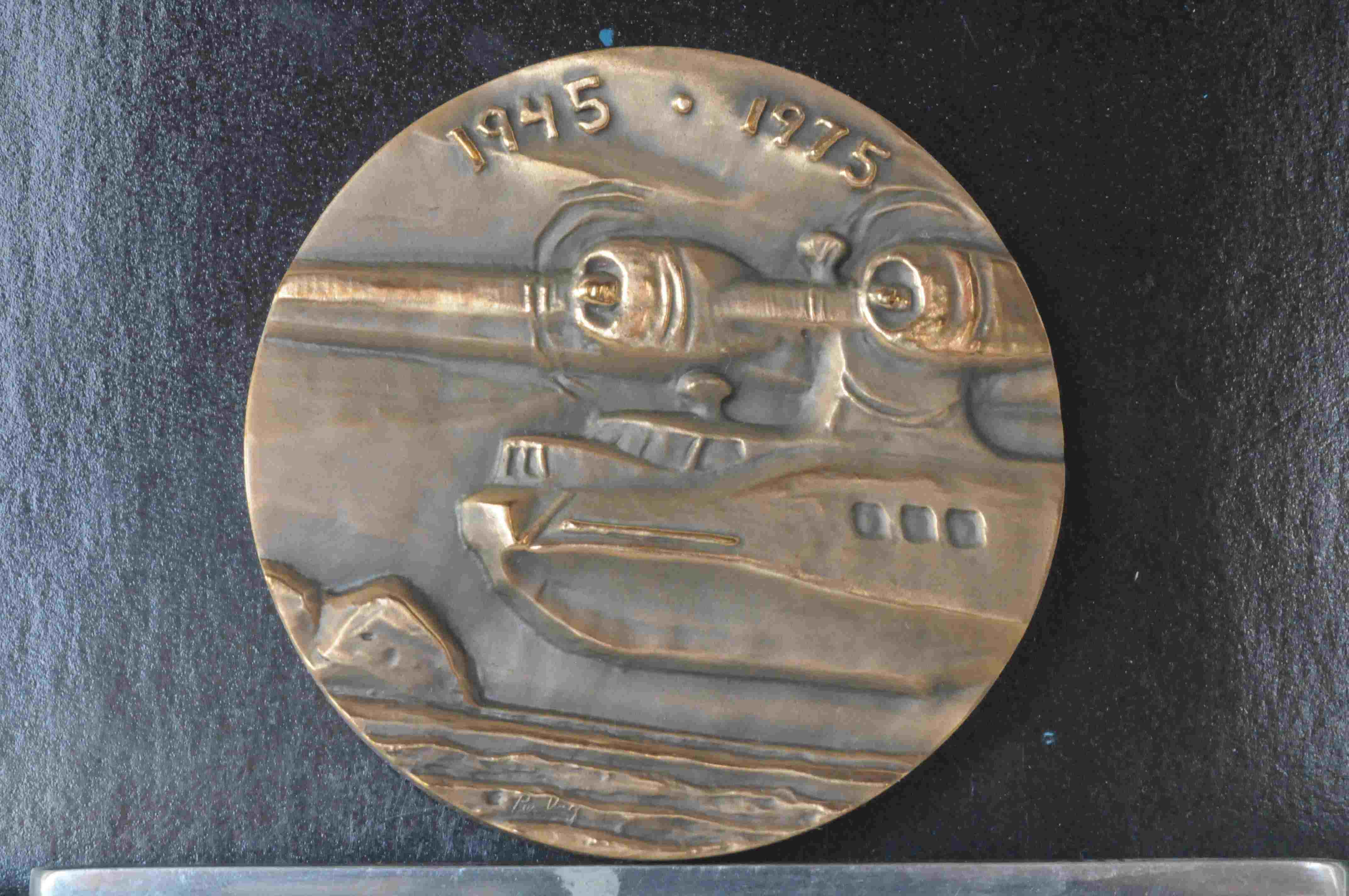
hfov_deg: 19.5
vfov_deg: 13.0
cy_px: 448
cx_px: 674
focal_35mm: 105
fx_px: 3930
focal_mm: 70
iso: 3200
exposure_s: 1/15
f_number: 22
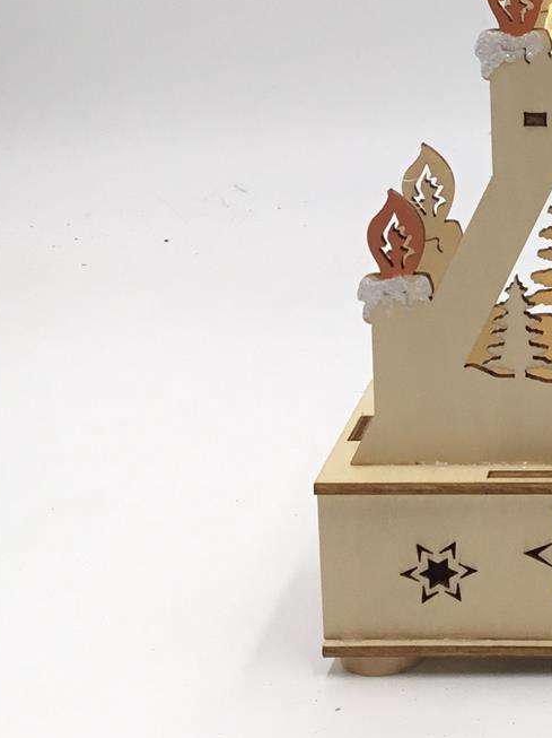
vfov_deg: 20.5
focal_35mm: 93
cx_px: 812
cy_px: 14
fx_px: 1979
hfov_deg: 14.8
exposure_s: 1/214
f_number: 2.4
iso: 25
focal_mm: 3.3
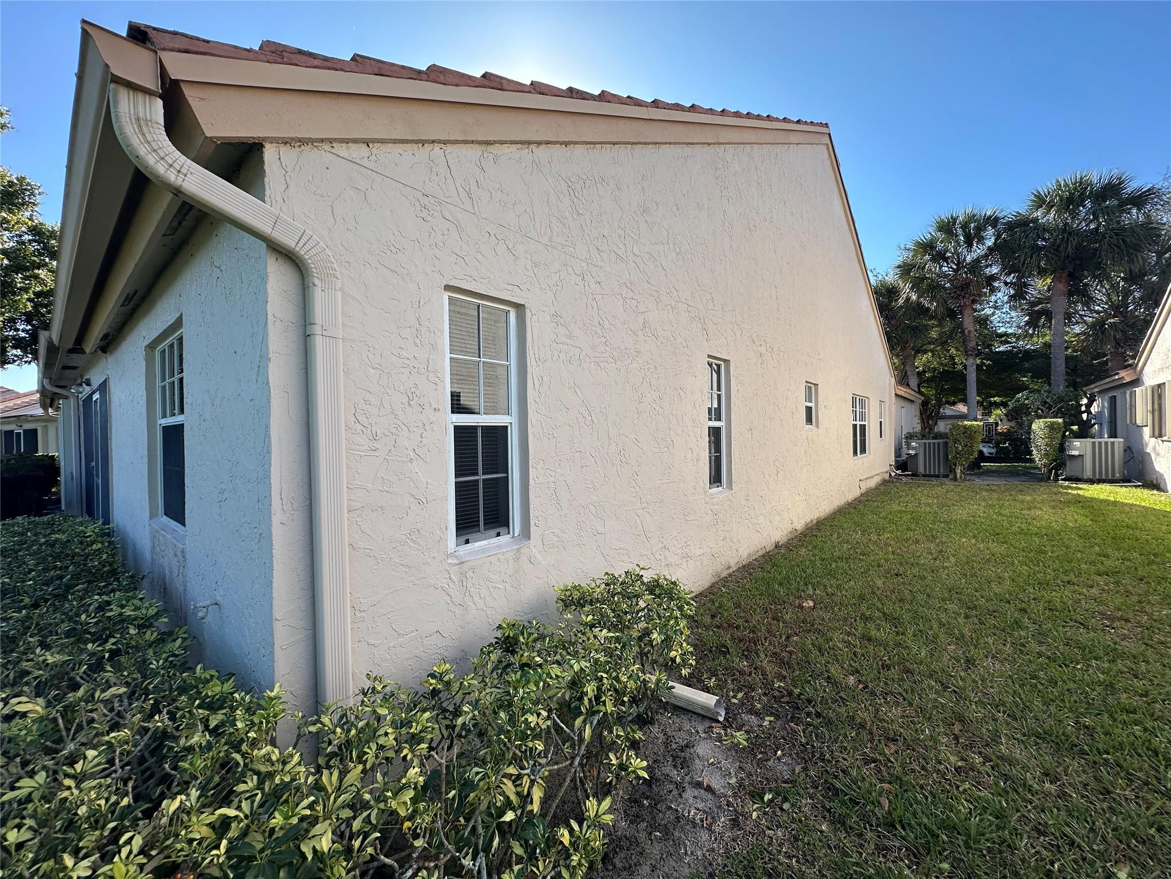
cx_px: 586
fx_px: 474
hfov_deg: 102.1
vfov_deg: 85.7
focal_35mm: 14
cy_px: 440
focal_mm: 2.22
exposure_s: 1/895
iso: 40
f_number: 2.2
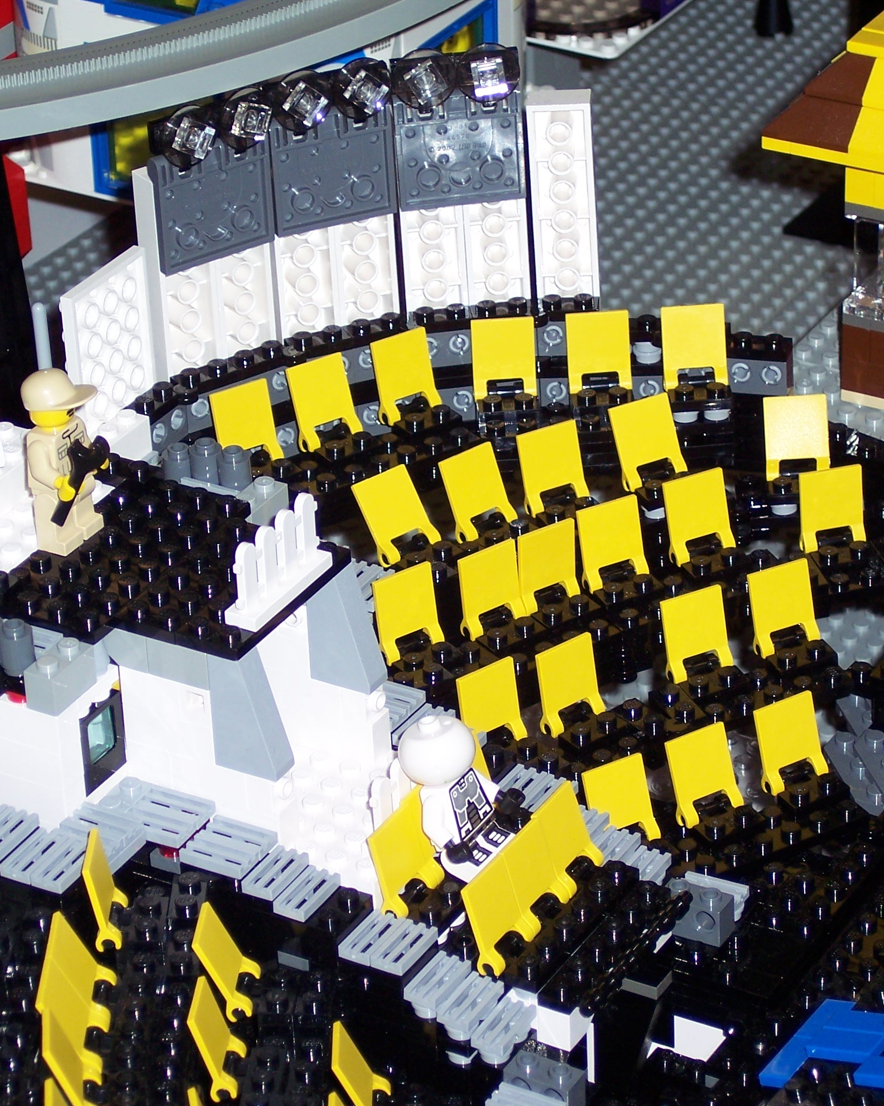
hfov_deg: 11.3
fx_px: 4449
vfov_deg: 14.2
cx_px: 369
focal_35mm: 136
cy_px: 554
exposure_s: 1/125
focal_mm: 21.3
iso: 100
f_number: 4.8
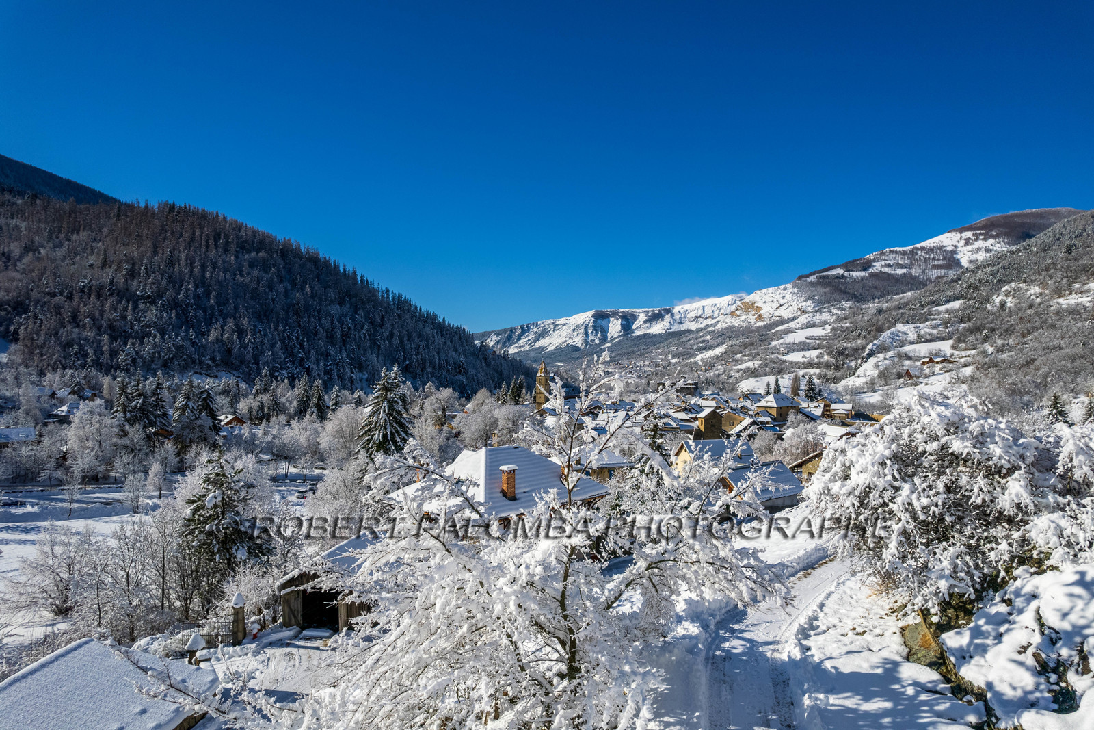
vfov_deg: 57.2
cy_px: 365
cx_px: 547
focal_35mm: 22
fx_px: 669
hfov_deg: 78.6
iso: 100
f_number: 2.8
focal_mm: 8.4
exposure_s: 1/6400
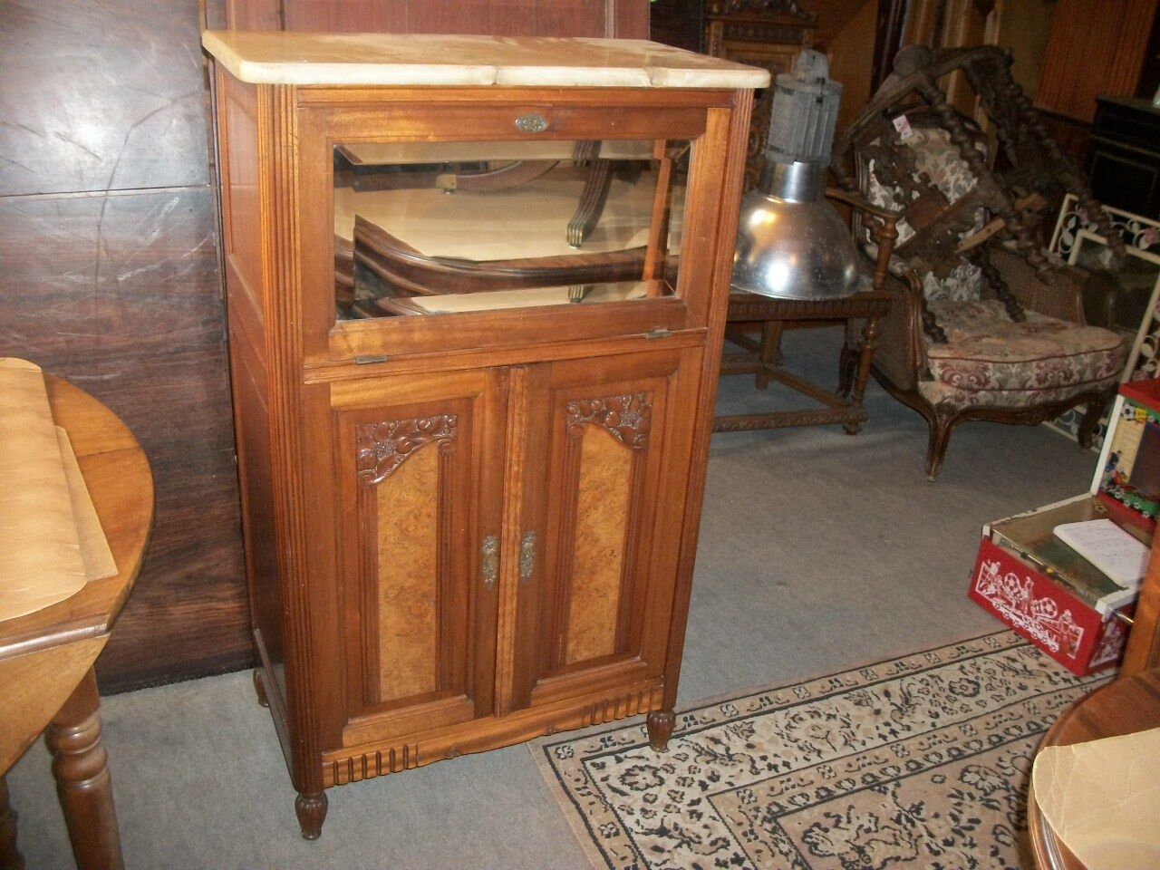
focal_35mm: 32
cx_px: 580
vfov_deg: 44.2
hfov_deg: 56.8
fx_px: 1072
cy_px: 435
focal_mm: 5.7
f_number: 2.9
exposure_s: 1/30
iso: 250
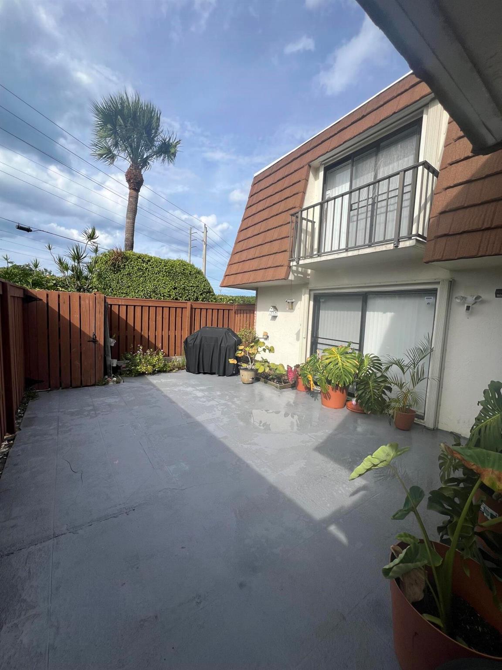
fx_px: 251
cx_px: 251
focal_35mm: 13
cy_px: 335
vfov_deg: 106.2
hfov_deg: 89.9
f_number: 1.8
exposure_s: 1/1277
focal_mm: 1.57
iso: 32
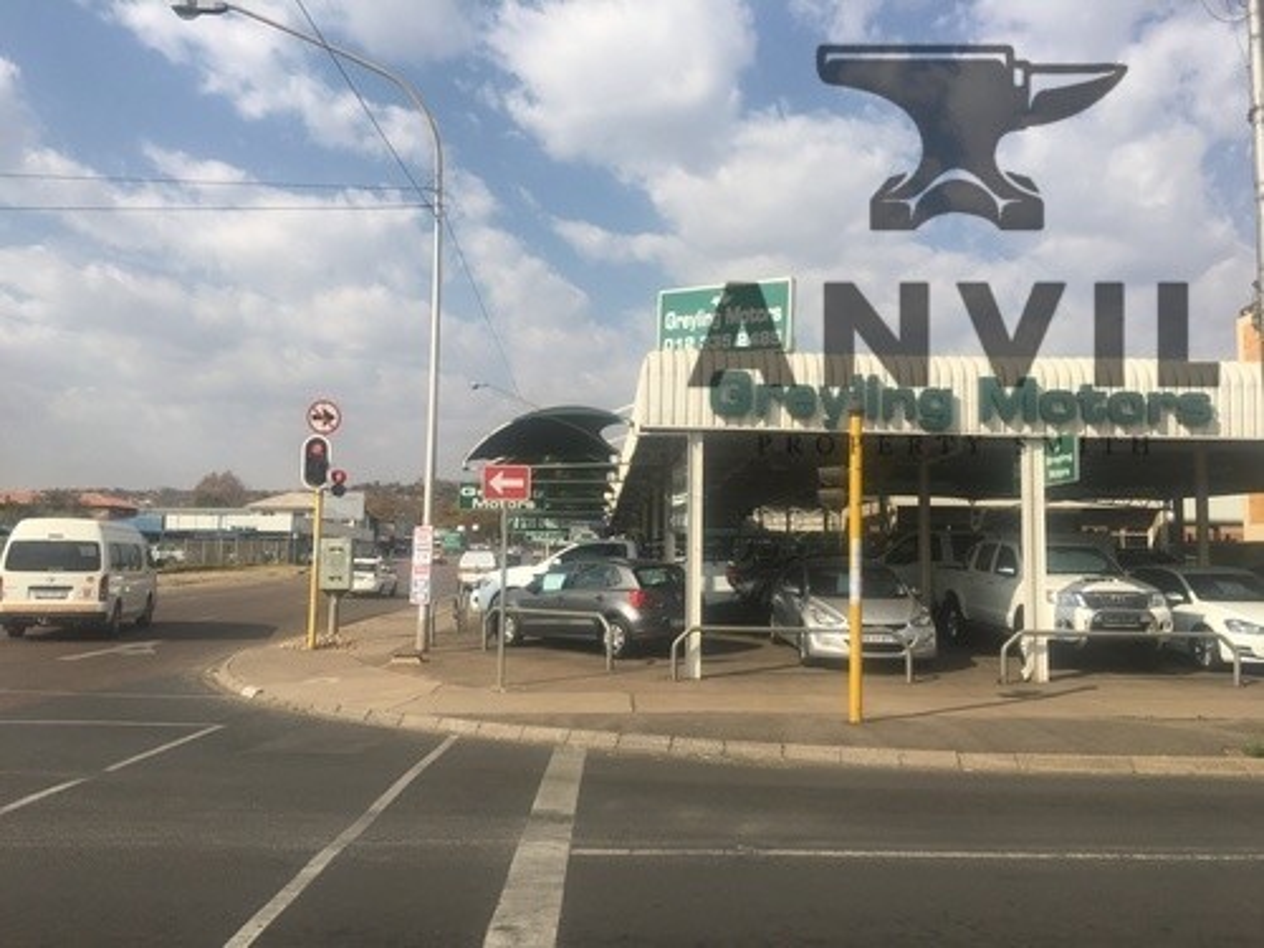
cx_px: 632
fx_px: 1059
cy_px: 474
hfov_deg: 61.7
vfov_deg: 48.2
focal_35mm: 29
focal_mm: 4.15
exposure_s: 1/1637
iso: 25
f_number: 2.2
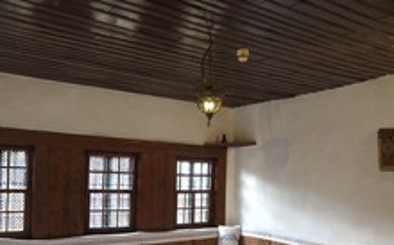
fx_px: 397
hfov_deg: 52.8
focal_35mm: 37
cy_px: 170
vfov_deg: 33.9
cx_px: 208
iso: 800
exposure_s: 1/15
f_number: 5.6
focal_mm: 19
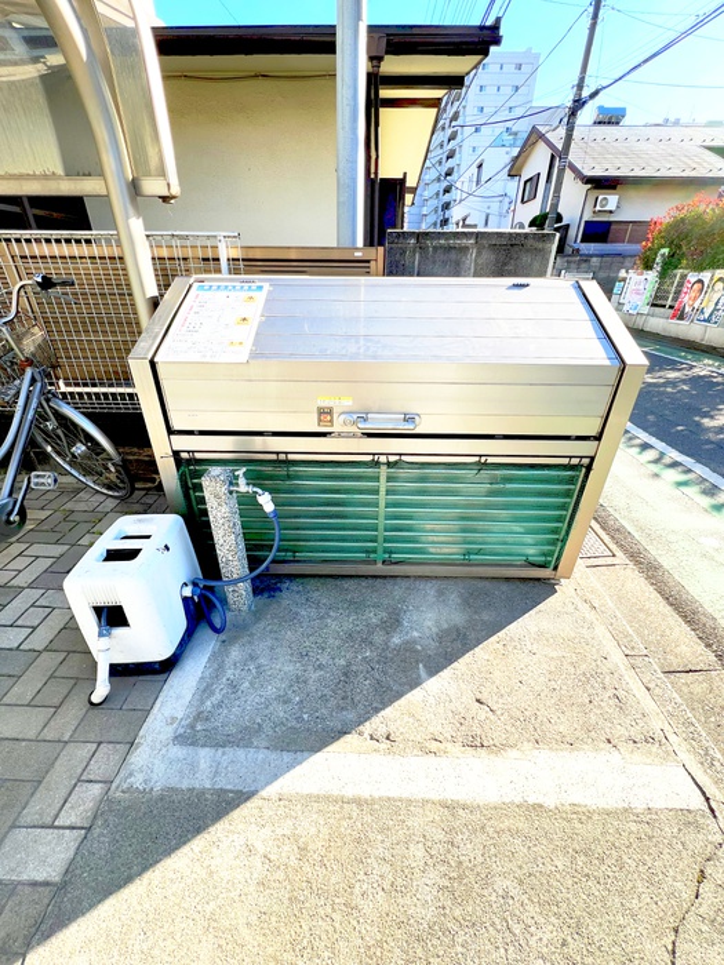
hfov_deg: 89.9
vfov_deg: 106.2
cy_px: 482
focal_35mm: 13
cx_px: 362
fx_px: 363
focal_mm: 1.57
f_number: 1.8
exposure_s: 1/342
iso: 32
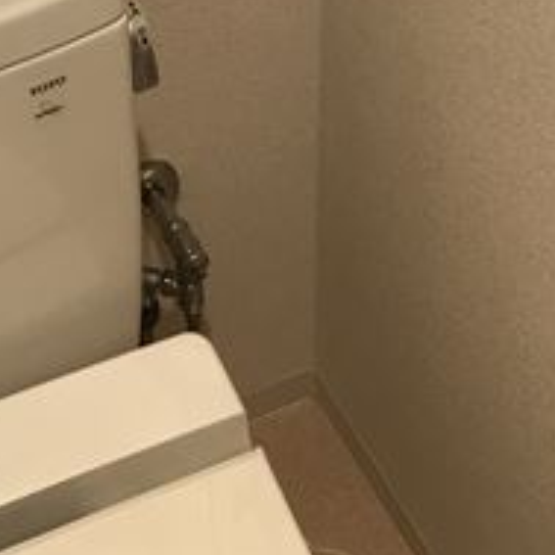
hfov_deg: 20.6
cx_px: 352
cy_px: 476
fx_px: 1524
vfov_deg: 20.3
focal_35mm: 84
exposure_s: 1/20
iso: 40
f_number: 1.8
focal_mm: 3.99
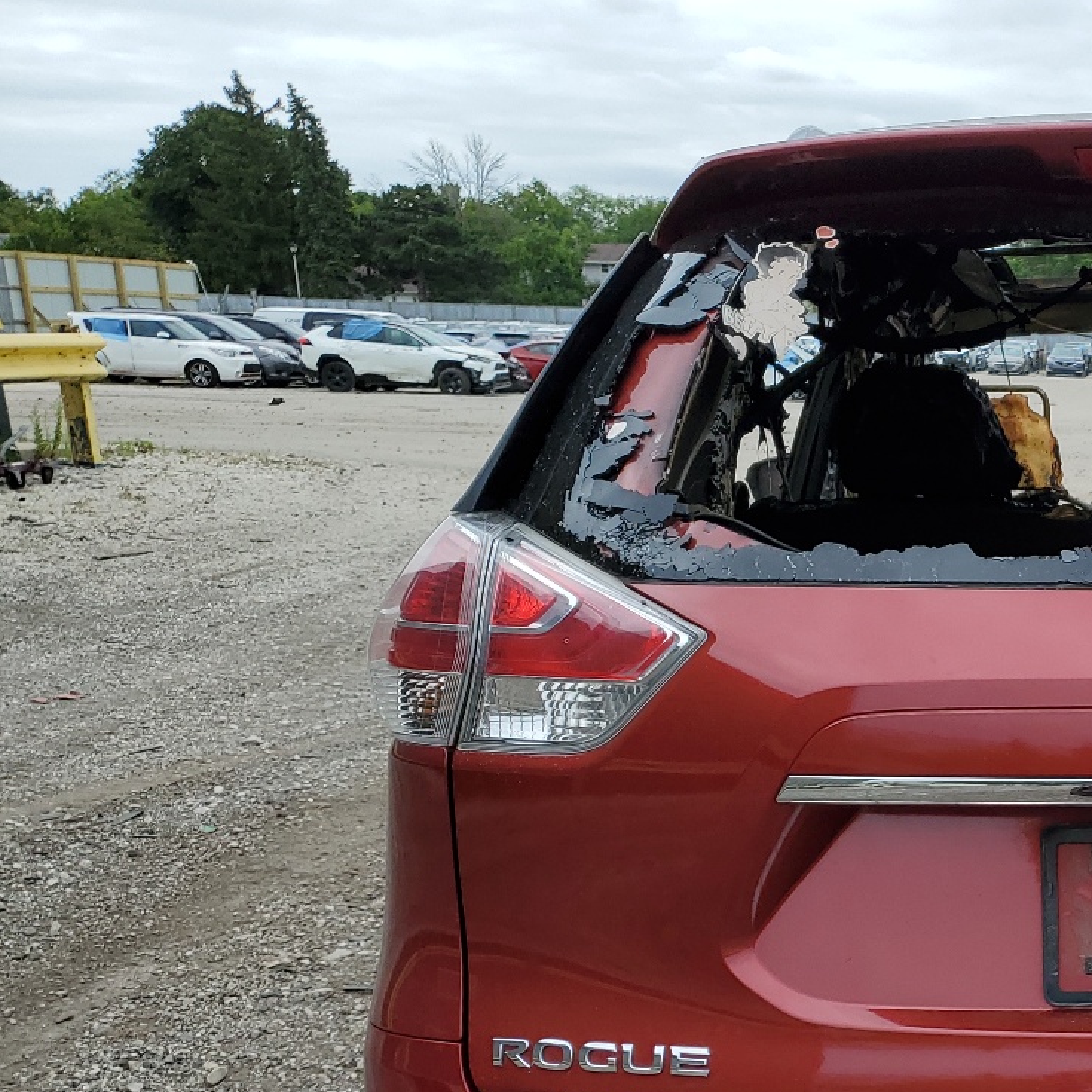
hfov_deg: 30.6
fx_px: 1785
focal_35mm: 50
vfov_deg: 33.4
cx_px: 1186
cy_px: 814
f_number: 1.5
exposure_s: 1/2000
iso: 50
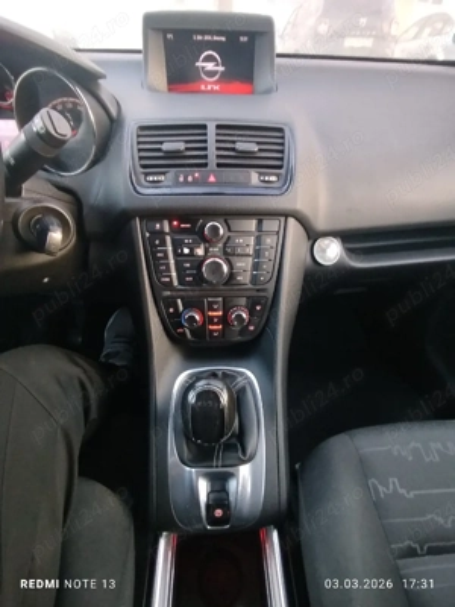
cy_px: 304
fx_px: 263
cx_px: 228
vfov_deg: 98.2
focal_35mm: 15
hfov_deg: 81.7
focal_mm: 1.65
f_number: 2.2
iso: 200
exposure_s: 1/25
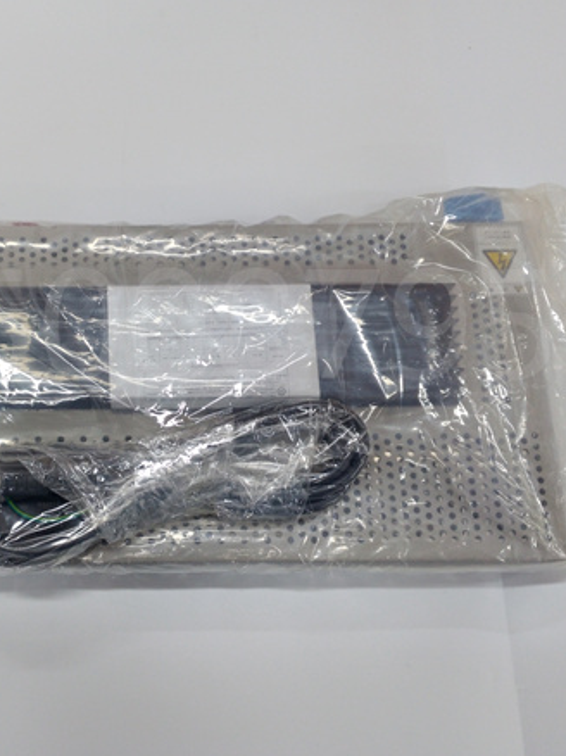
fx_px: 807
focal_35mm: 37
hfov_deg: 38.1
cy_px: 373
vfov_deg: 50.2
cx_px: 174
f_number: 2
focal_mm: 3.79
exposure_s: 1/33
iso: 107
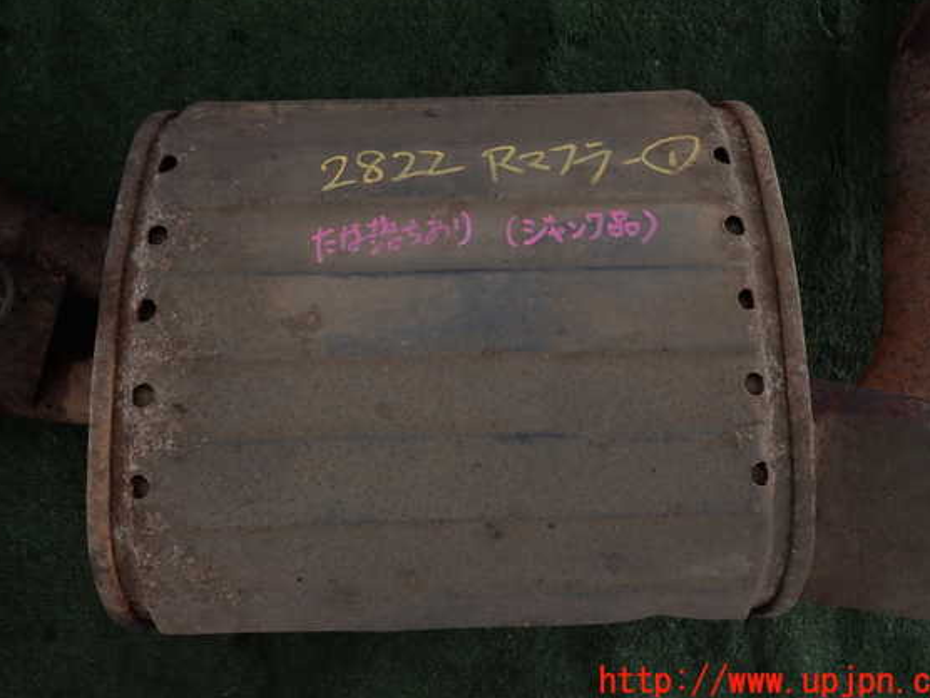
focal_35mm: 27
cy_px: 326
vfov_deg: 51.3
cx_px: 475
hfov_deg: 65.3
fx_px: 725
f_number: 2
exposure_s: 1/60
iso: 160
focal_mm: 4.5
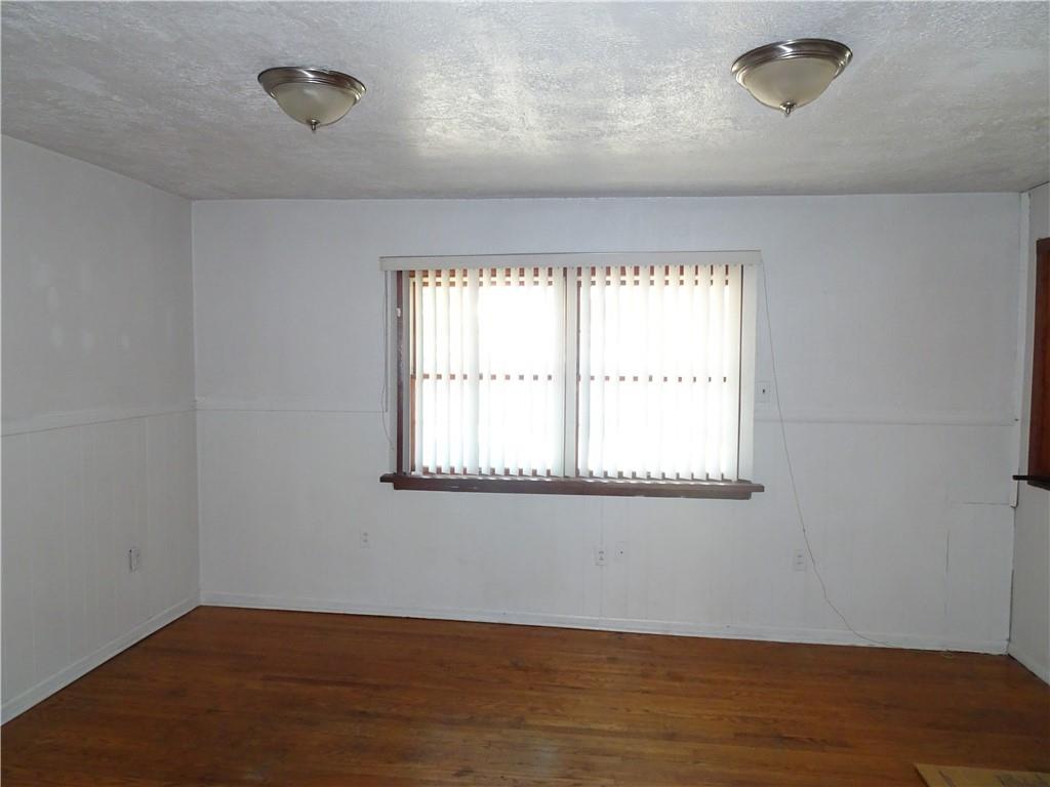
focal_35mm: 24
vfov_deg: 56.8
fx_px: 728
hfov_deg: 71.6
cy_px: 394
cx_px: 525
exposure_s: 1/30
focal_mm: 4.1
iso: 500
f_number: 3.5
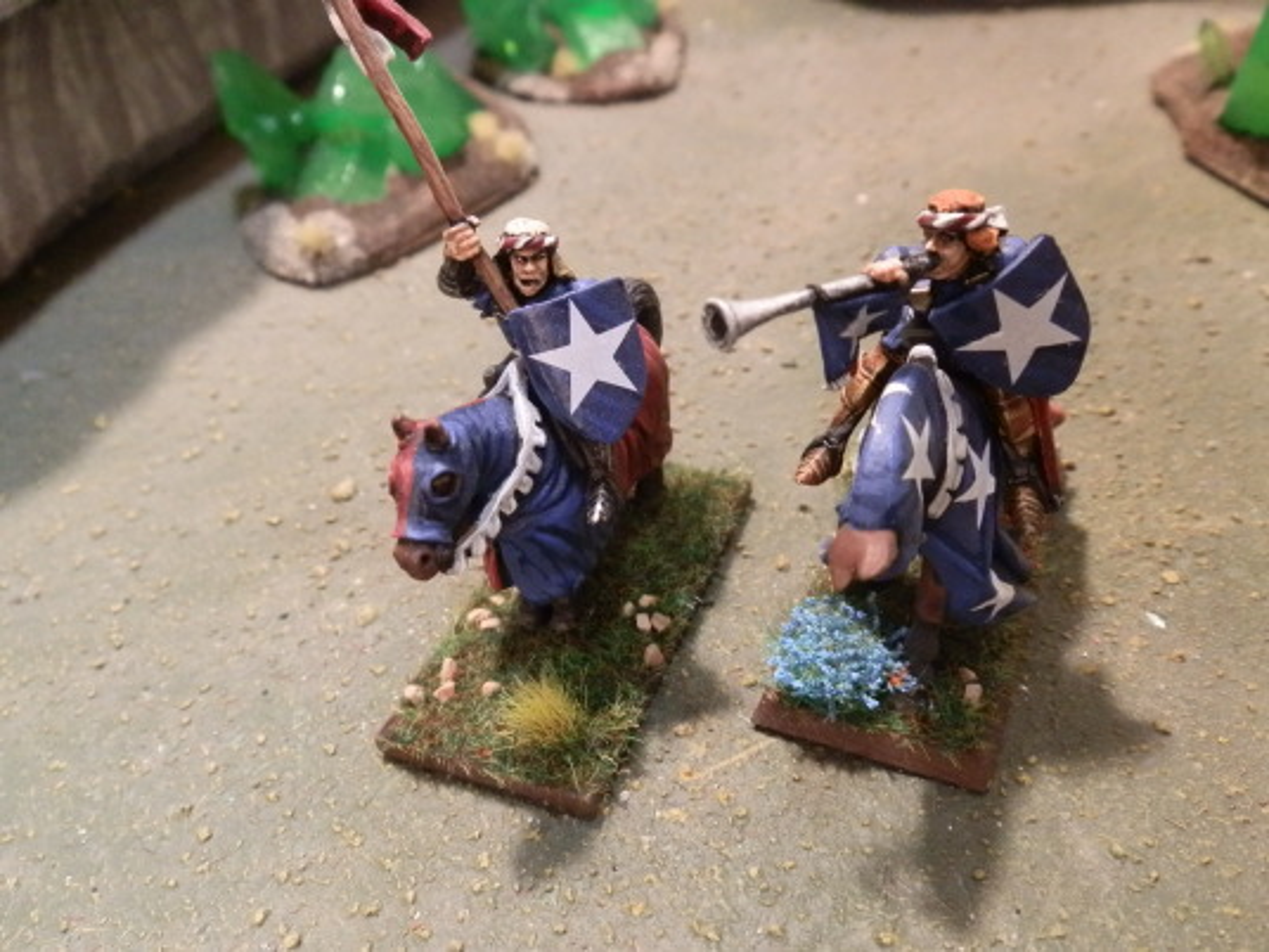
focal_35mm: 28
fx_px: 1026
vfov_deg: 49.7
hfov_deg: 63.4
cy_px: 476
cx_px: 634
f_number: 3.1
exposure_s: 1/50
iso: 400
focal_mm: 5
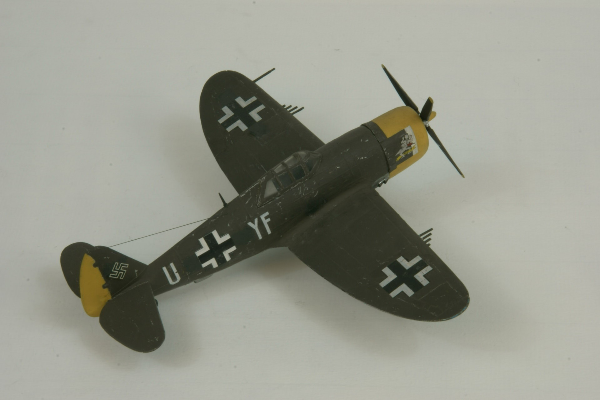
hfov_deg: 13.7
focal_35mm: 150
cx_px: 300
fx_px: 2500
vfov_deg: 9.1
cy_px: 200
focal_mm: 100
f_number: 36
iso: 80
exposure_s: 2
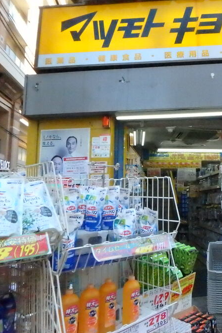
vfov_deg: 60.3
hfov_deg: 39.3
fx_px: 287
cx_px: 200
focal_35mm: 31
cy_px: 163
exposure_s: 1/1600
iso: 3200
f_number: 6
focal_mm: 3.7
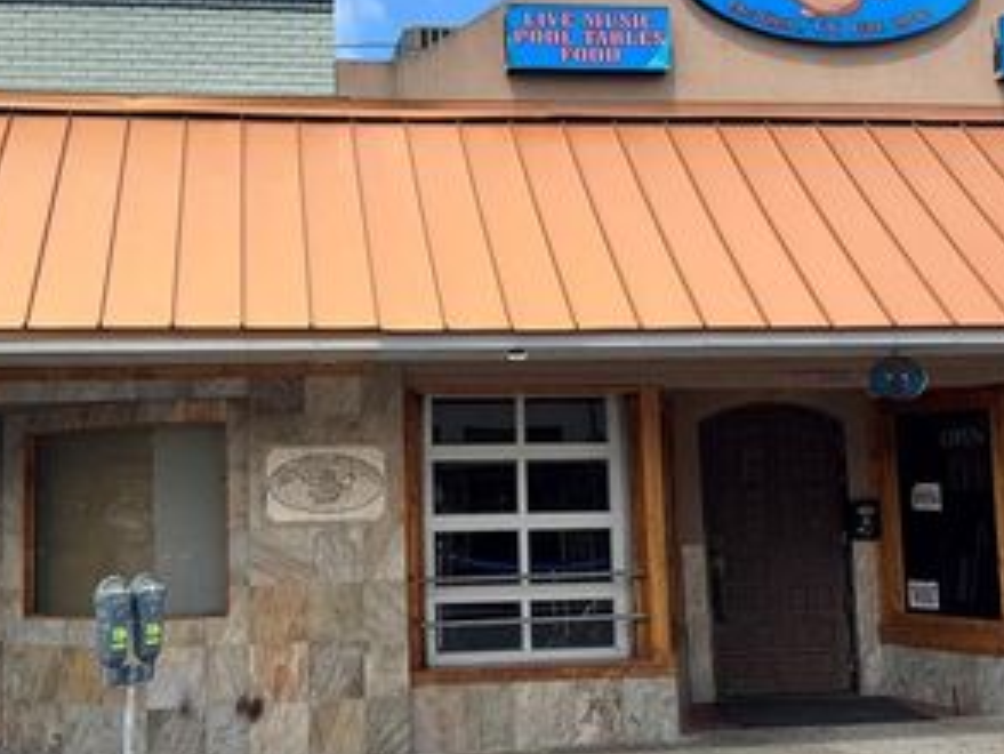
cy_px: 379
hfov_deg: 45.6
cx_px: 425
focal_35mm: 41
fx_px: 1190
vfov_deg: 35.2
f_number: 1.78
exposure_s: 1/3096
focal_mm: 6.76
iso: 80
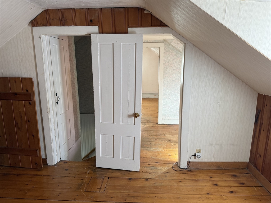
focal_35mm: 24
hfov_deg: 71.6
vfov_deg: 56.8
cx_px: 136
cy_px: 102
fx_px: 188
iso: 200
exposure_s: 1/121
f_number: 1.78
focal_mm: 6.76
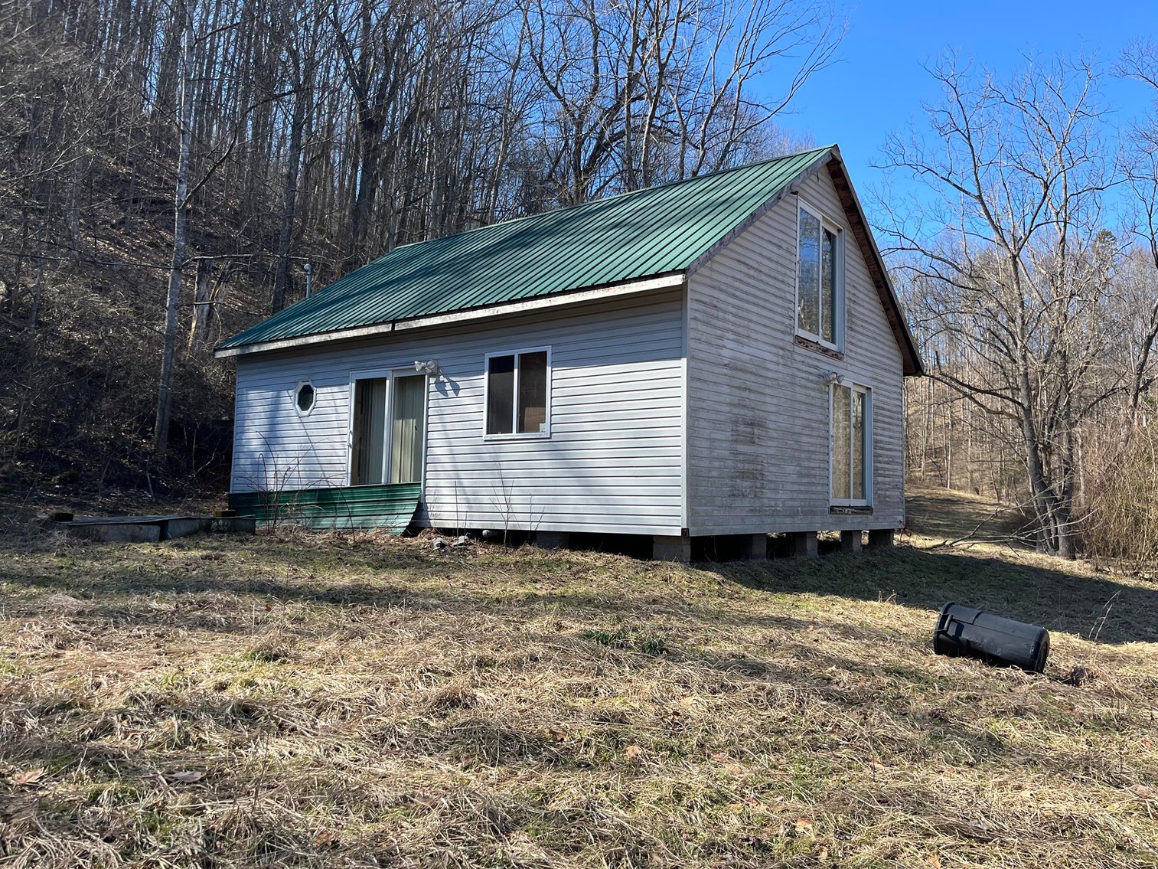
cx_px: 579
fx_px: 870
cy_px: 434
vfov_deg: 53.1
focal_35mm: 26
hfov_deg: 67.3
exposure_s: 1/1252
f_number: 1.6
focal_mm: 5.1
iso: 50
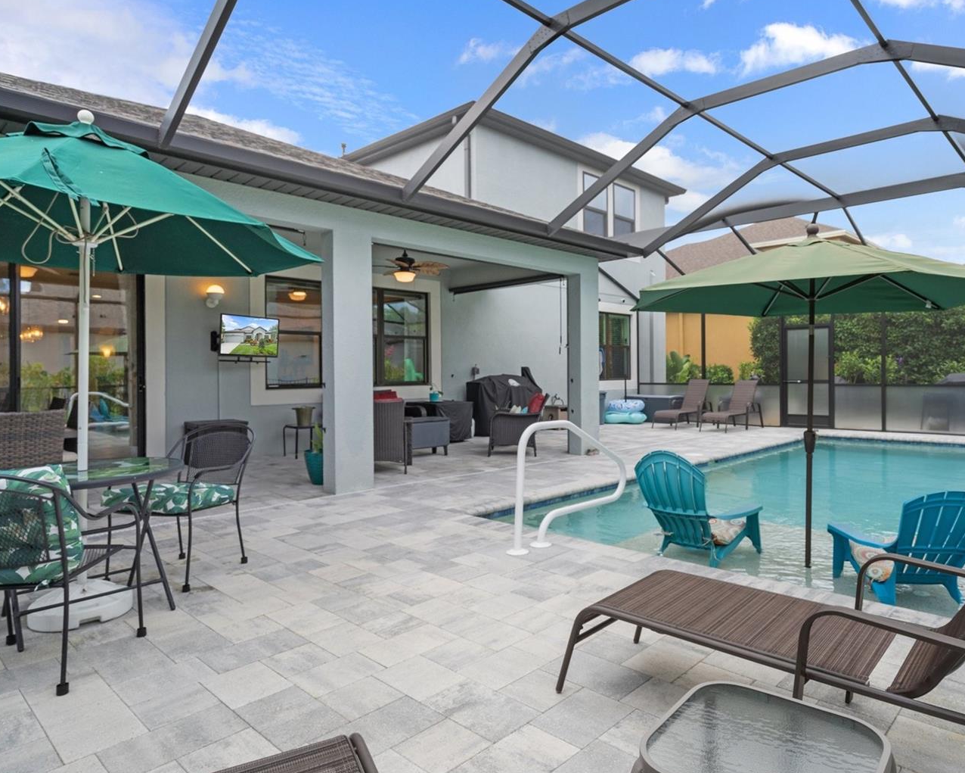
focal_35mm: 20
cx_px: 535
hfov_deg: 80.1
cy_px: 383
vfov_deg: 68.1
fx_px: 571
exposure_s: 1/80
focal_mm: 17
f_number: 8
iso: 320
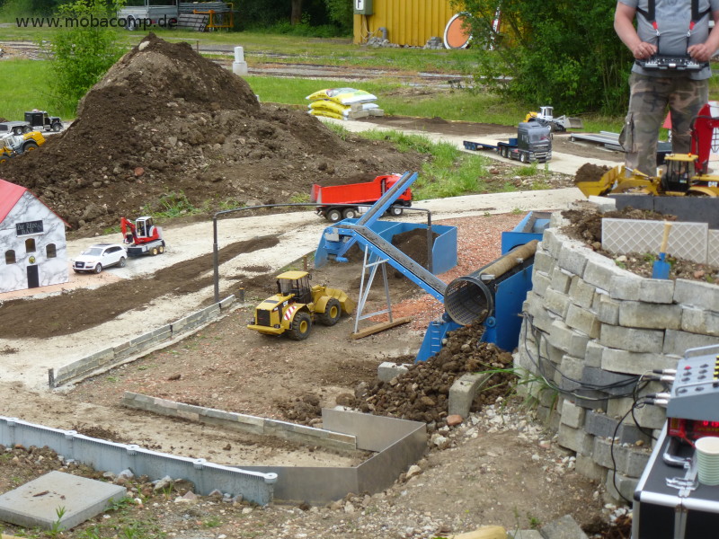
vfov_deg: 22.6
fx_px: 1350
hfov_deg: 29.8
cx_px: 360
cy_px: 270
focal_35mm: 65
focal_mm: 11.7
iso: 160
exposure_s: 1/60
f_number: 4.6
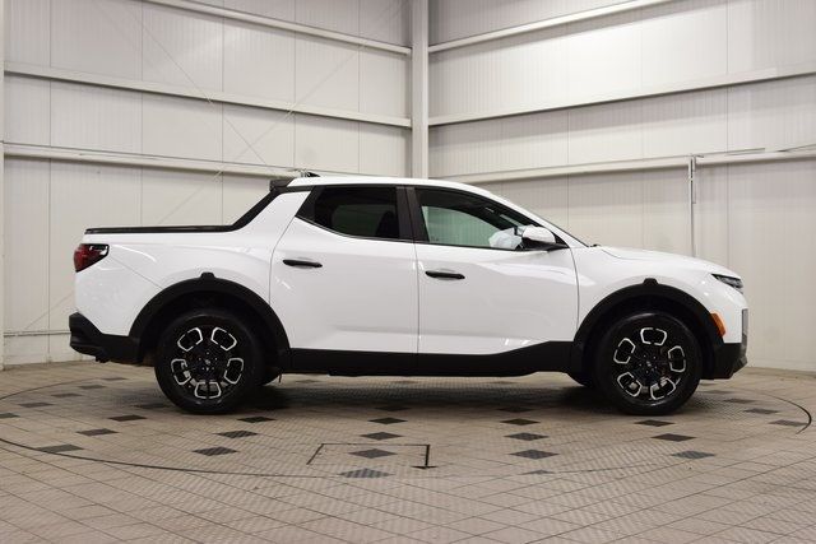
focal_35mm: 45
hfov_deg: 43.6
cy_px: 272
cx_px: 408
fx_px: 1020
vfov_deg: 29.9
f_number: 7.1
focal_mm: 30
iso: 500
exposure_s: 1/30
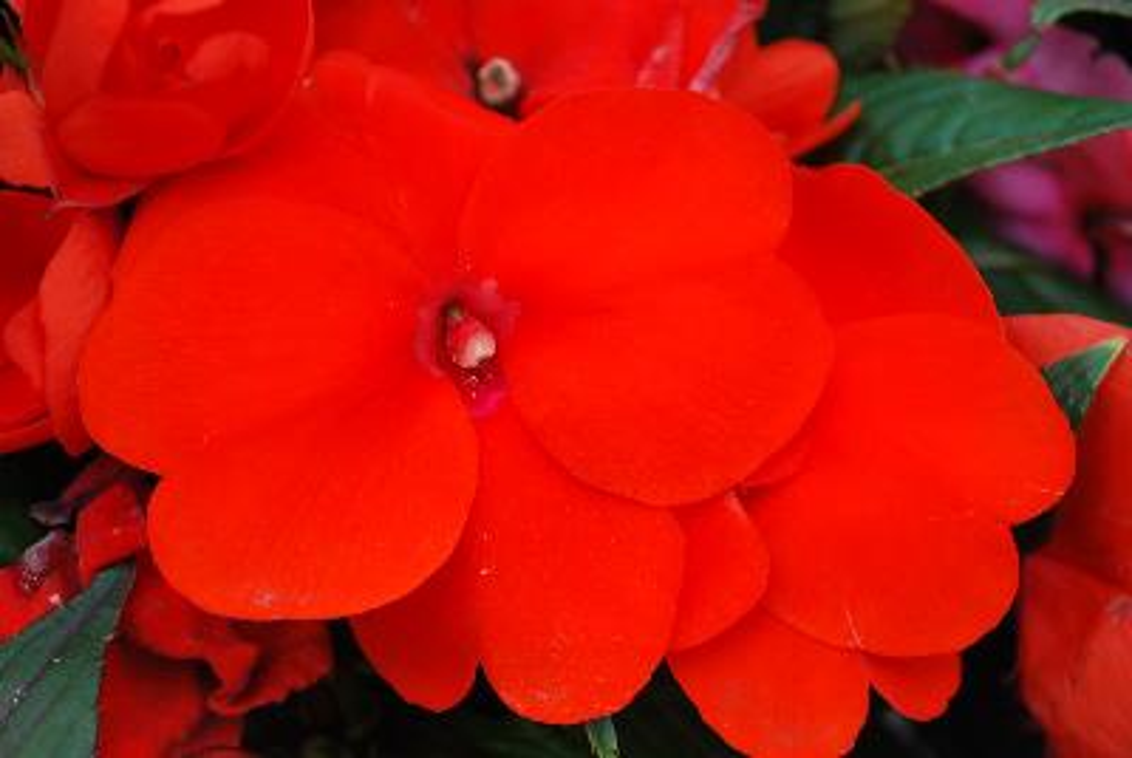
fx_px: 2362
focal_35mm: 75
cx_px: 566
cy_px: 379
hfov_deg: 27.0
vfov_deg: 18.2
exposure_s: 1/60
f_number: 6.3
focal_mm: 50
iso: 200
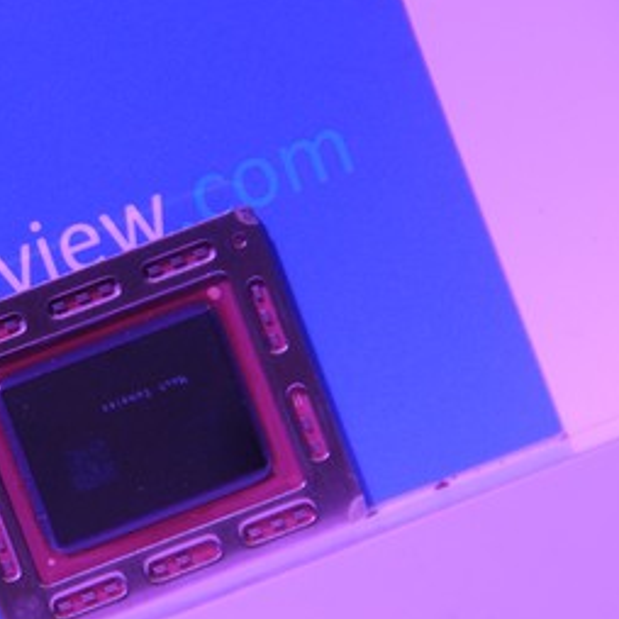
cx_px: -76
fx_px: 8234
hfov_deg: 4.3
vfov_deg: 4.3
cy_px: 352
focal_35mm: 407
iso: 800
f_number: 6.3
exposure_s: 1/200
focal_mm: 135
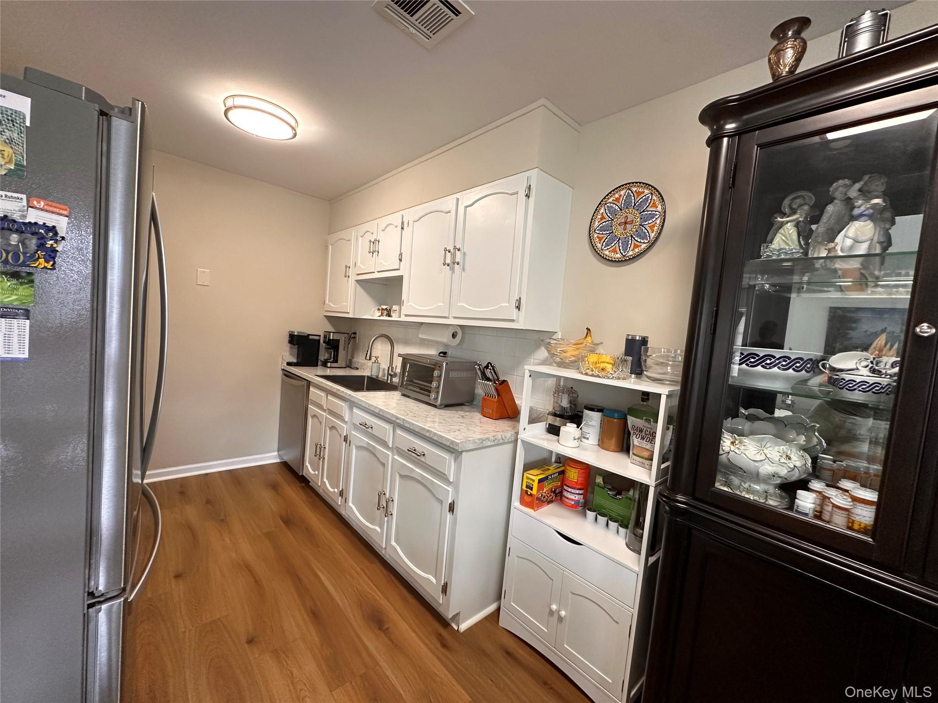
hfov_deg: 102.1
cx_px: 469
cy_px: 352
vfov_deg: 85.7
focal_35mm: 14
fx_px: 379
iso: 320
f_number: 2.2
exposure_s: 1/120
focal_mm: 2.22
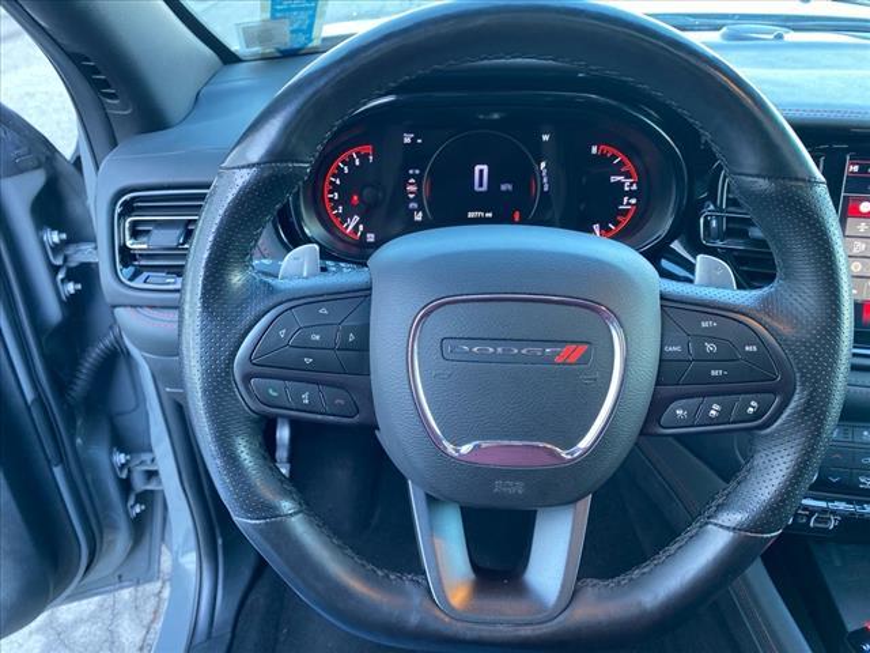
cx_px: 435
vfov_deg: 53.1
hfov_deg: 67.3
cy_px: 326
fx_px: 653
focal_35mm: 26
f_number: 1.8
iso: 200
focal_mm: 4.25
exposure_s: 1/60
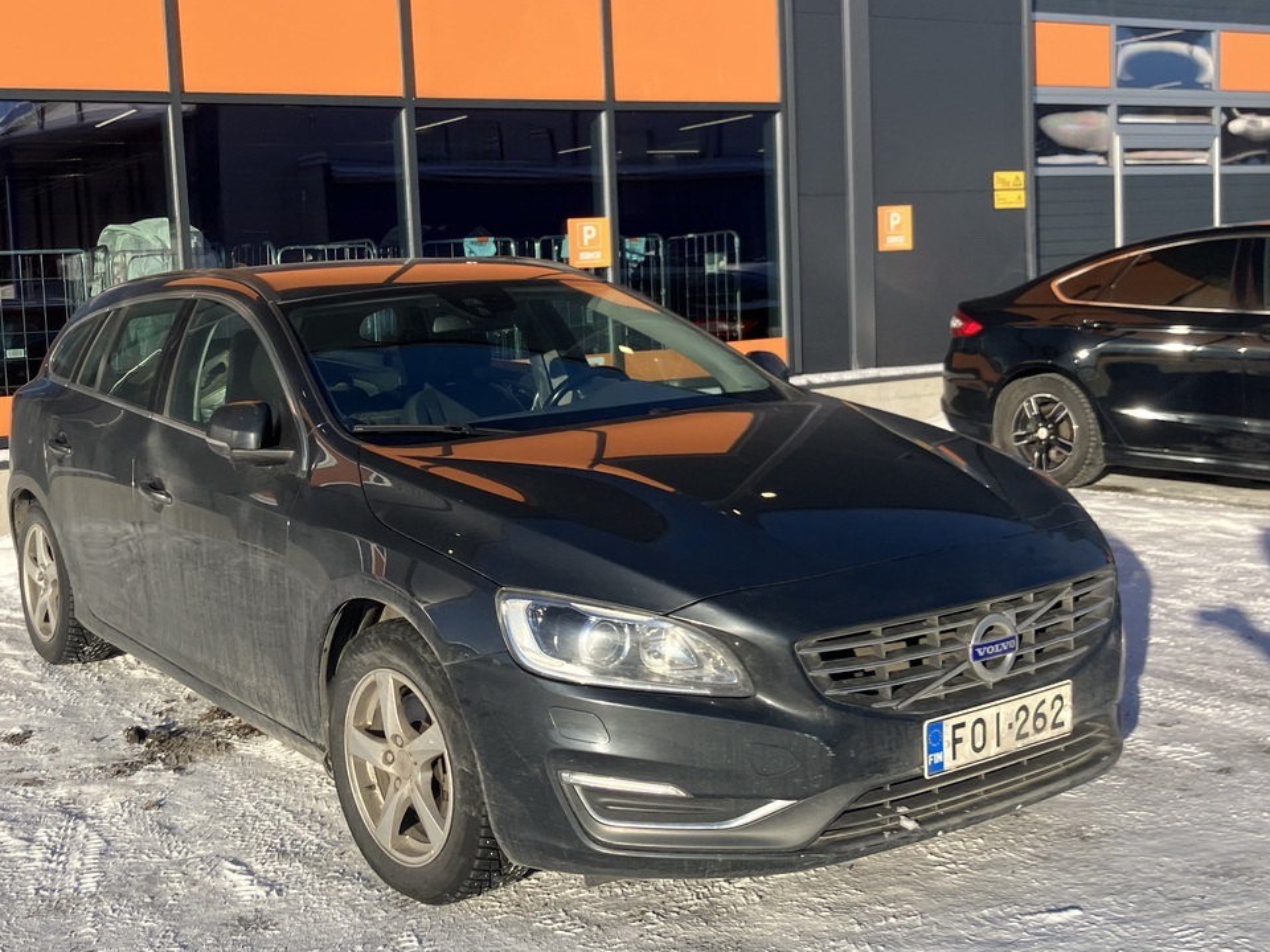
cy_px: 451
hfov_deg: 44.5
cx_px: 488
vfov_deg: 34.3
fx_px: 1541
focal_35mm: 42
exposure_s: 1/1621
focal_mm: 3.99
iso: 32
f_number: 1.8
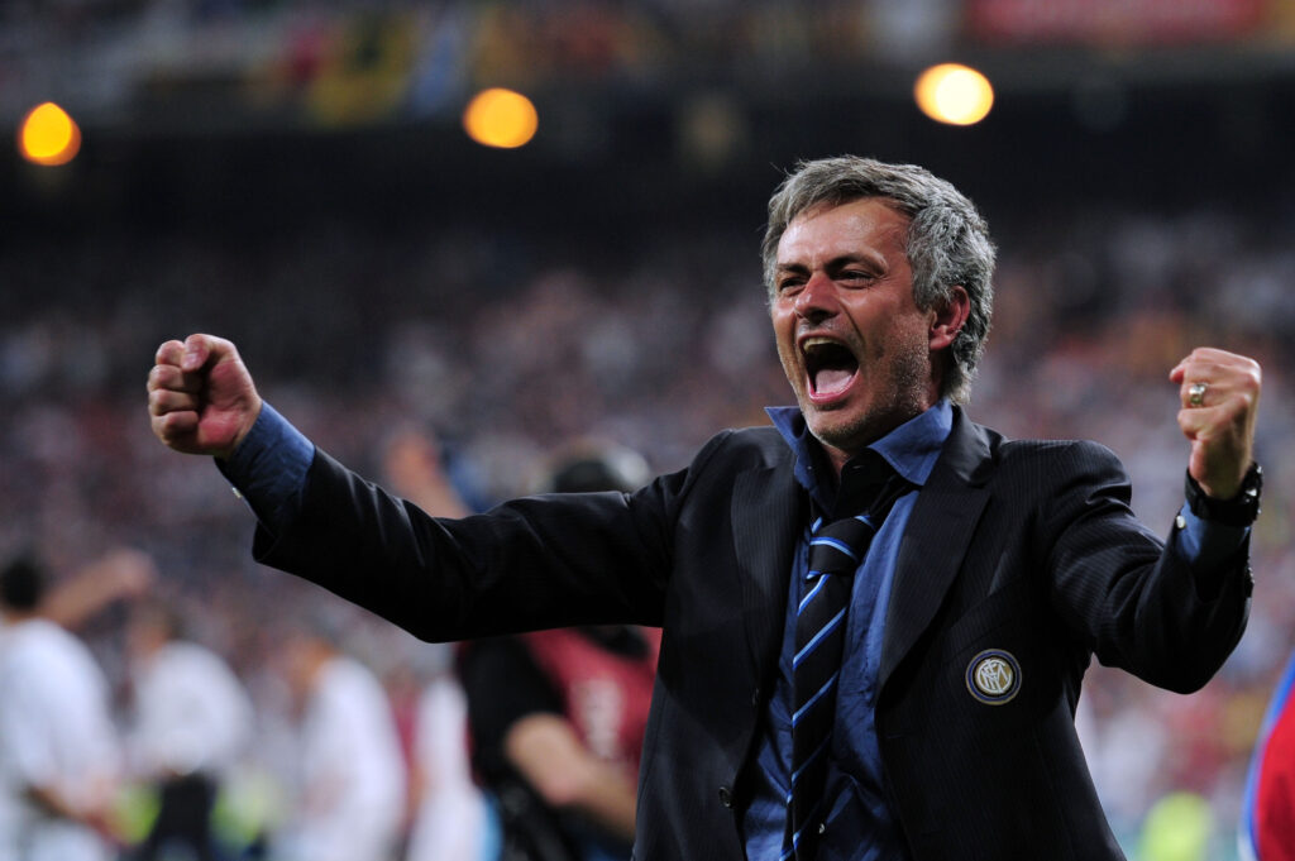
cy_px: 430
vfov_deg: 8.1
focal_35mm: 170
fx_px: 6110
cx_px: 648
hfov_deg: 12.1
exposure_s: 1/800
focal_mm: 170
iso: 1250
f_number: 2.8
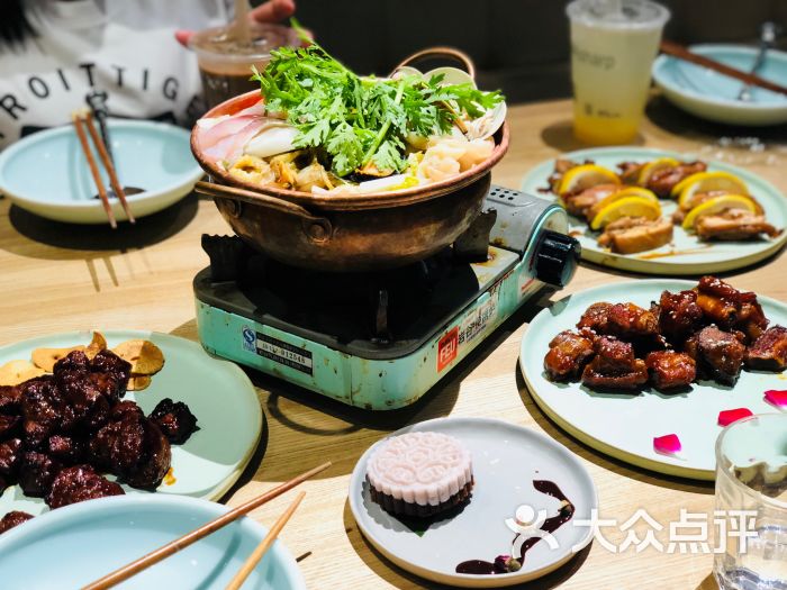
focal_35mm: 52
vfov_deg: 28.0
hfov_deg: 36.8
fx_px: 1182
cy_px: 295
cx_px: 394
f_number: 2.4
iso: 125
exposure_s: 1/44
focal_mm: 6
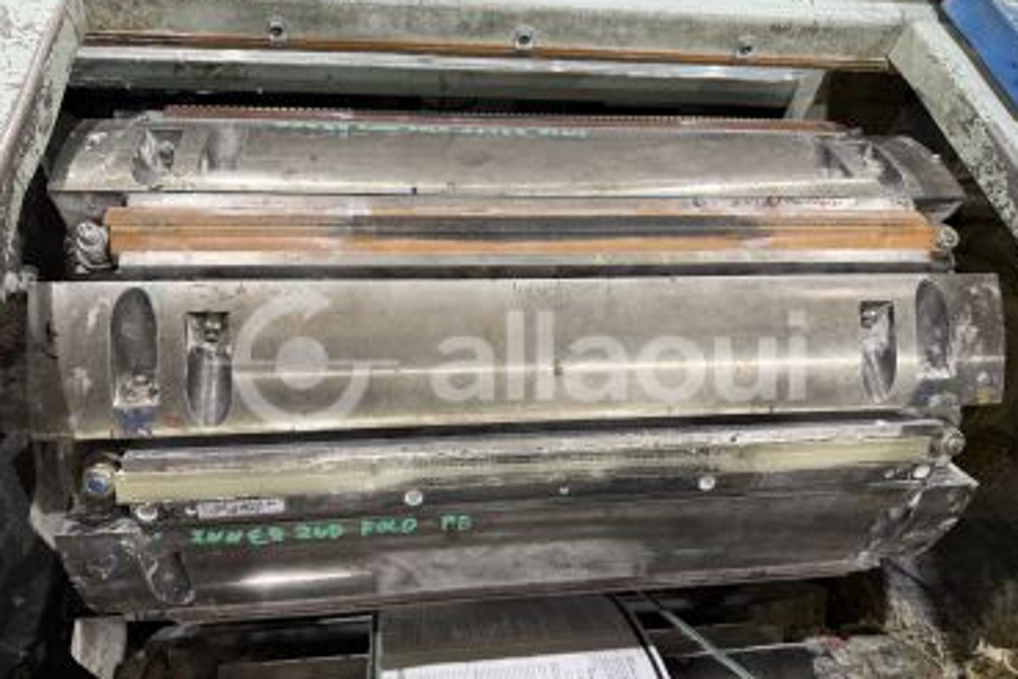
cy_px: 359
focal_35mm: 26
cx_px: 505
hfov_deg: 69.4
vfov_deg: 49.5
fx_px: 735
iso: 160
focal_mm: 6.76
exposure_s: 1/50
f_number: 1.78
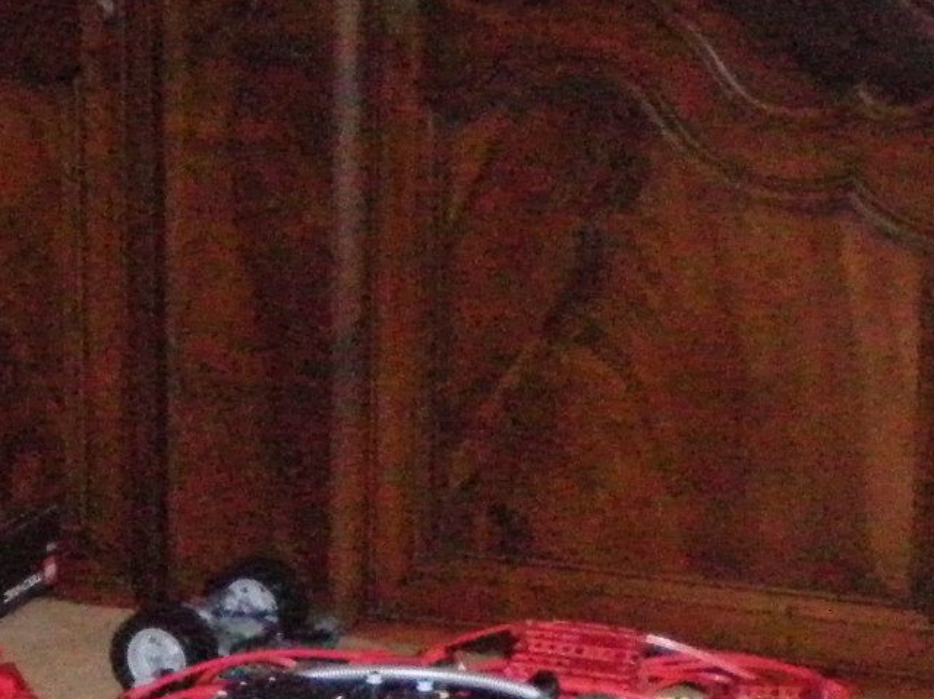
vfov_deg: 11.8
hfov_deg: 16.1
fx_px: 3291
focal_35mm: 122
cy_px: 874
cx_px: 360
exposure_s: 1/125
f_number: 3.1
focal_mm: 6.3
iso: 800
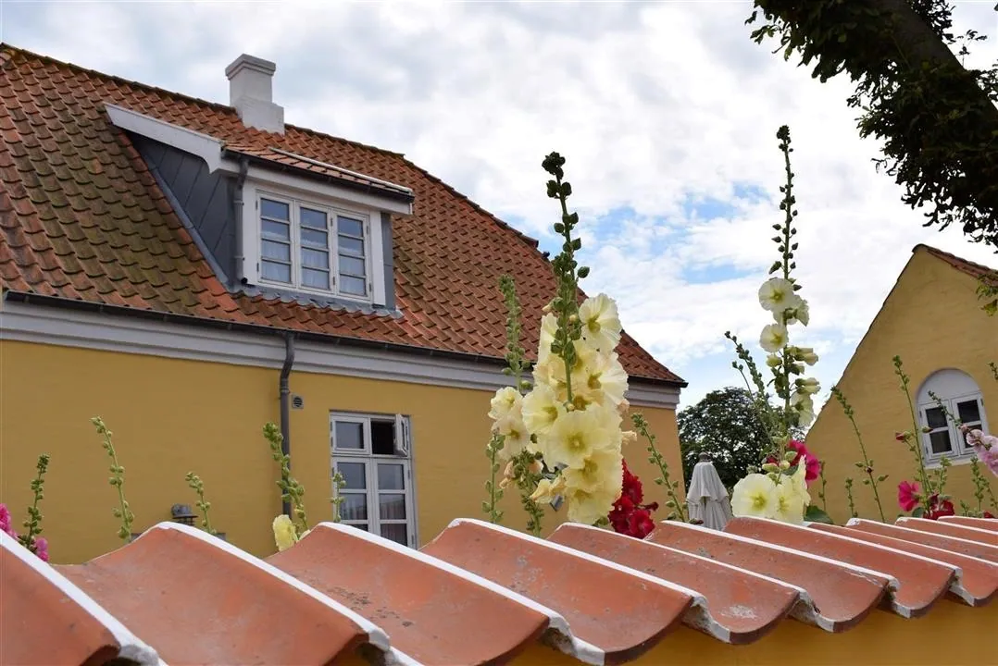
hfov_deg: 53.1
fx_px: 998
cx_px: 499
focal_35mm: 36
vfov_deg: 36.9
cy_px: 333
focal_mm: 24
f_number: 11
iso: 200
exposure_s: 1/500
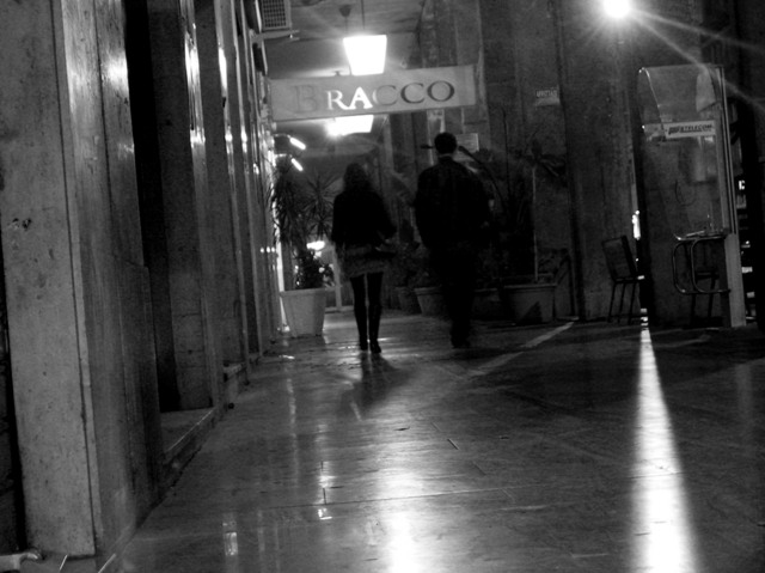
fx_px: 1811
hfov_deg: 23.9
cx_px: 382
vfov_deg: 18.0
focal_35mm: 82
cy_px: 286
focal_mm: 13.6
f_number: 4.3
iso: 200
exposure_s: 1/2.1
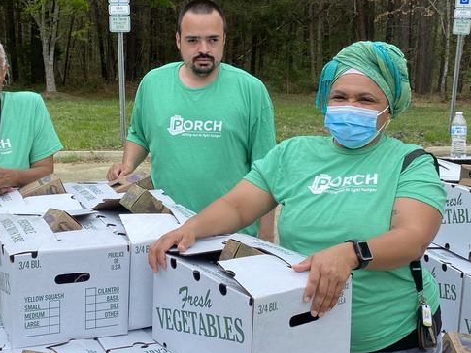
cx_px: 162
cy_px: 161
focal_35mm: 50
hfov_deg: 37.8
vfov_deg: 29.1
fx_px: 680
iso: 32
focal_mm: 4.25
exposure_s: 1/884
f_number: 1.8
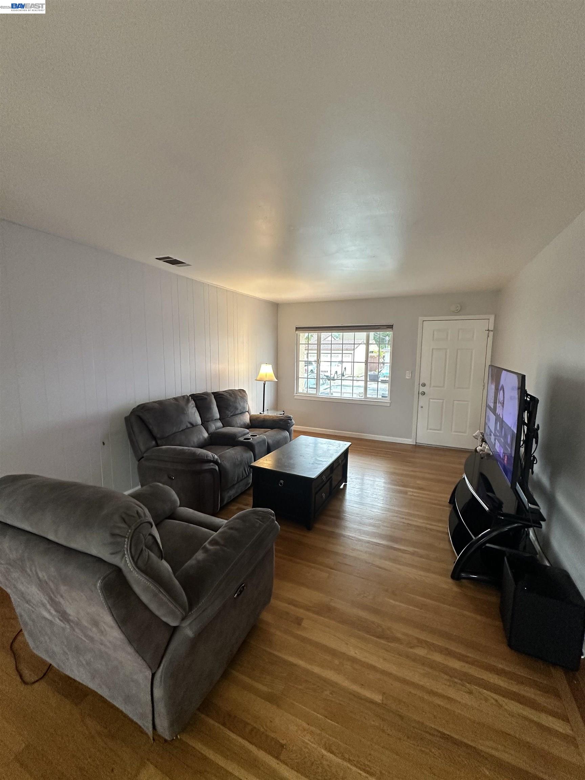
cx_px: 292
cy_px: 390
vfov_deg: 102.1
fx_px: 315
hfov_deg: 85.7
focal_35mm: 14
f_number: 2.2
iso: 250
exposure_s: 1/60
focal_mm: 2.22
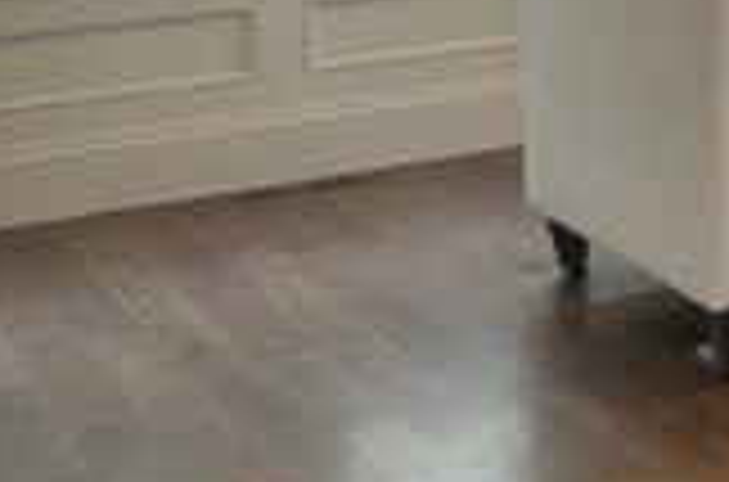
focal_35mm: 95
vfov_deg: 13.0
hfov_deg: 11.0
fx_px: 1918
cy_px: -378
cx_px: 2282
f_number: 5.6
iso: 400
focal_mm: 10
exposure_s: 1/200
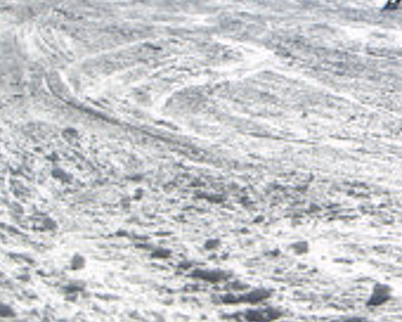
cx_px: 397
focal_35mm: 91
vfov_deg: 16.6
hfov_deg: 20.3
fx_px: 1087
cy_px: 36
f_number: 10
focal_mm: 23
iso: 200
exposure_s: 1/400
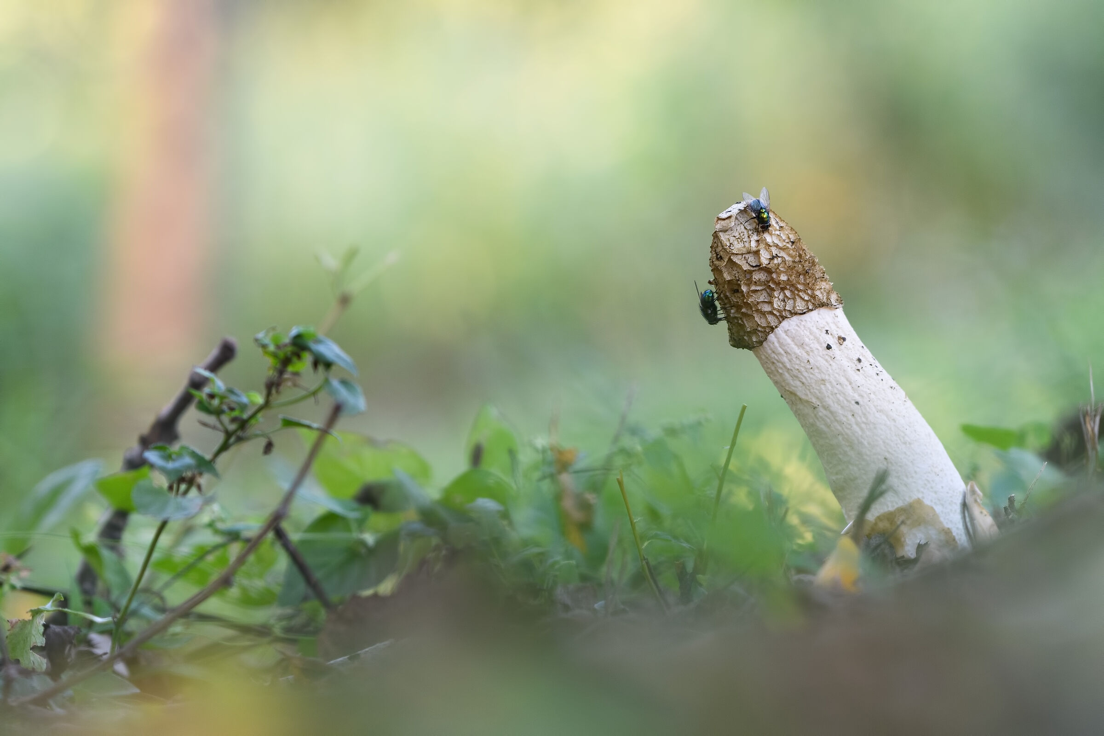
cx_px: 552
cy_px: 368
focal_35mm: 300
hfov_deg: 6.9
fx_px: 9199
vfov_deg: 4.6
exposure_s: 1/60
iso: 640
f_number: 5.6
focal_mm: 200
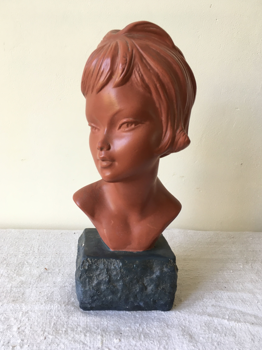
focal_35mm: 30
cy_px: 177
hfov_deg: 46.8
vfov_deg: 60.0
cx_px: 129
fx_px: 303
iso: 40
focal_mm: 4.15
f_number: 2.2
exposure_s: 1/33
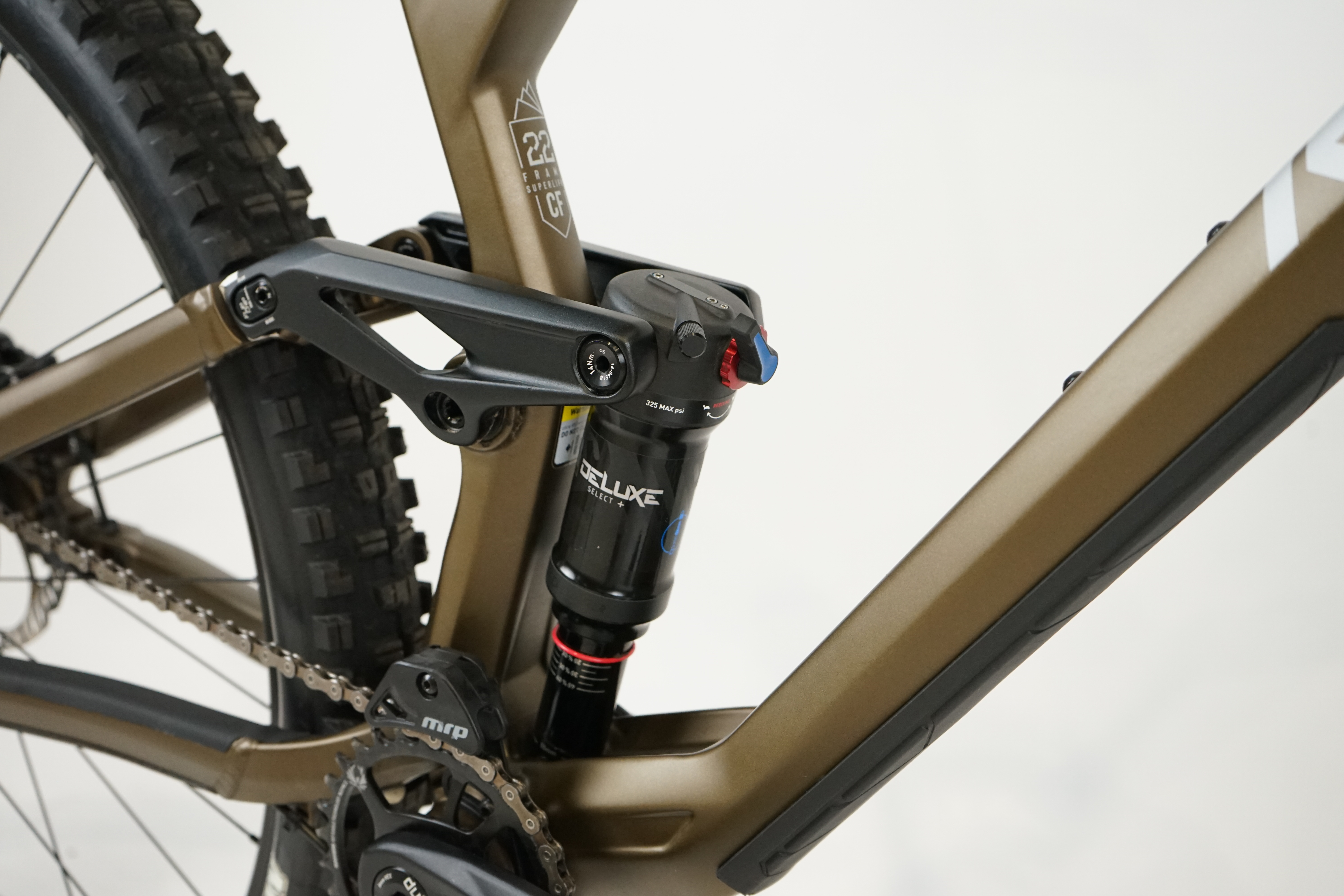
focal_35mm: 46
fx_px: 1717
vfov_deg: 29.2
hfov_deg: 42.7
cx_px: 672
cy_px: 448
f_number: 5.6
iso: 2500
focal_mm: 46
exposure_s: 1/200
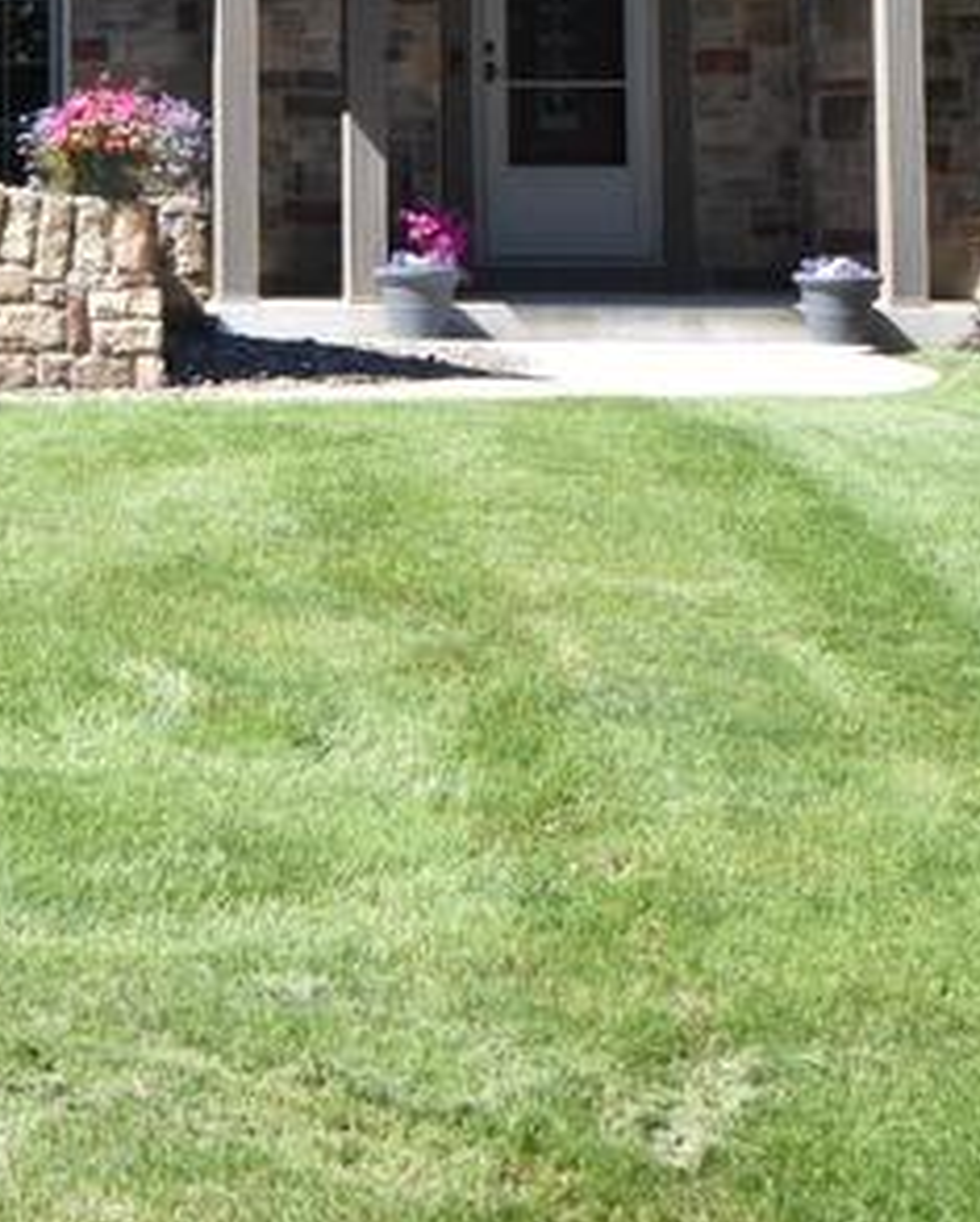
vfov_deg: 14.5
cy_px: -192
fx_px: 4671
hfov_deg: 11.6
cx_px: -334
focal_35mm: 129
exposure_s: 1/500
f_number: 11
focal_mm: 21
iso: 800
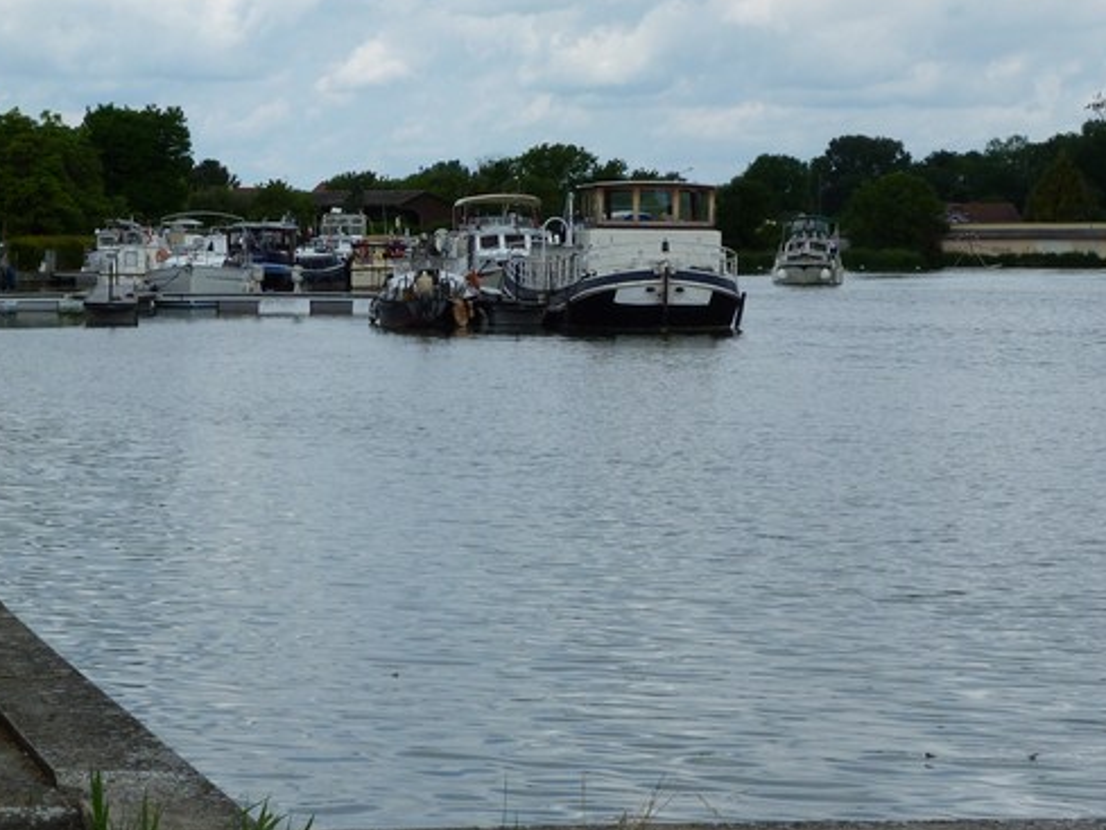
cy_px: 328
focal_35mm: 108
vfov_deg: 13.7
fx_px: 3452
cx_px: 296
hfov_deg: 18.1
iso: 80
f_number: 5.6
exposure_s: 1/400
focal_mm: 11.8
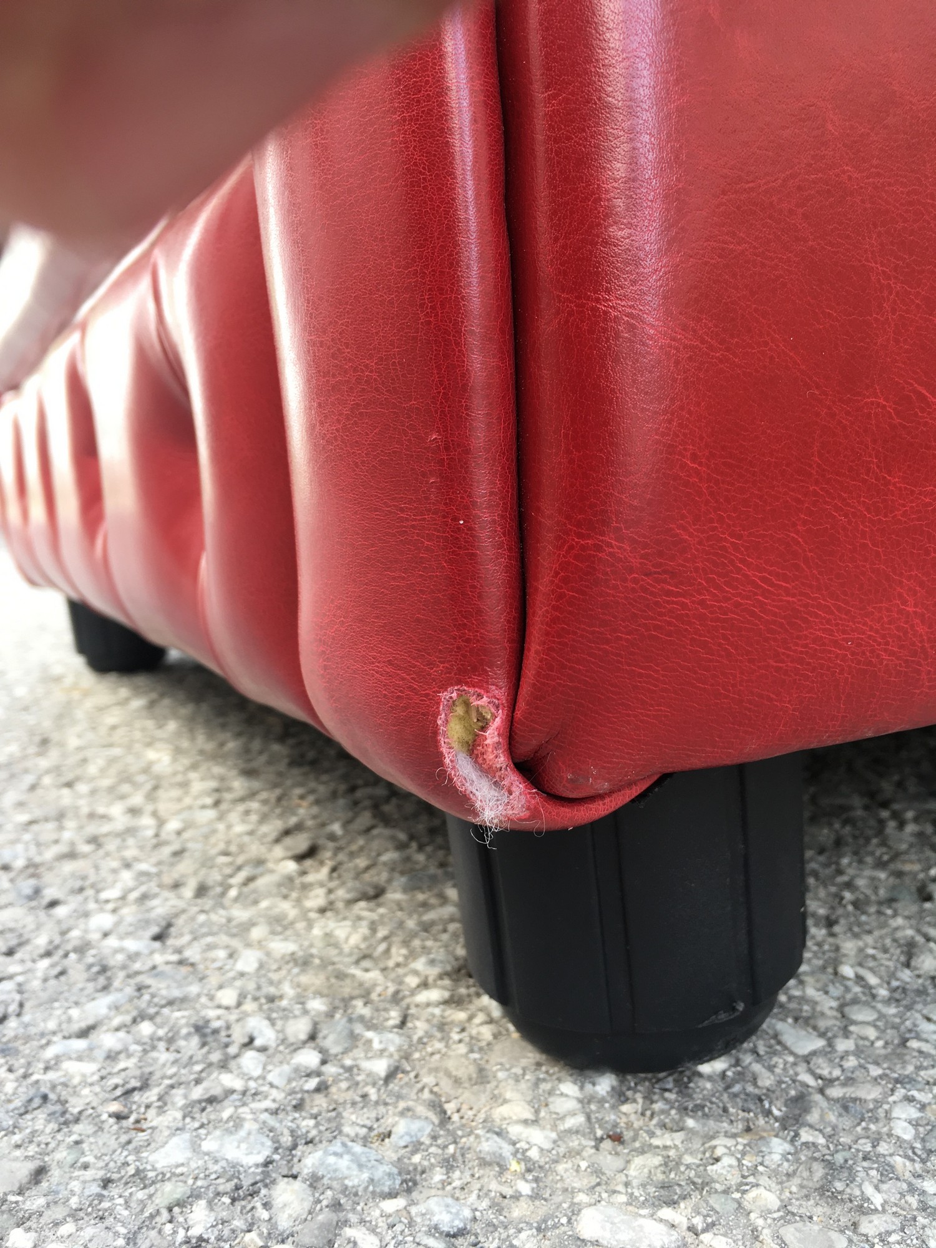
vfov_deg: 61.7
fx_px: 1046
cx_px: 468
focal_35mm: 29
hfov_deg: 48.2
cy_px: 624
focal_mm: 4.15
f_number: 2.2
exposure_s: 1/100
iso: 25
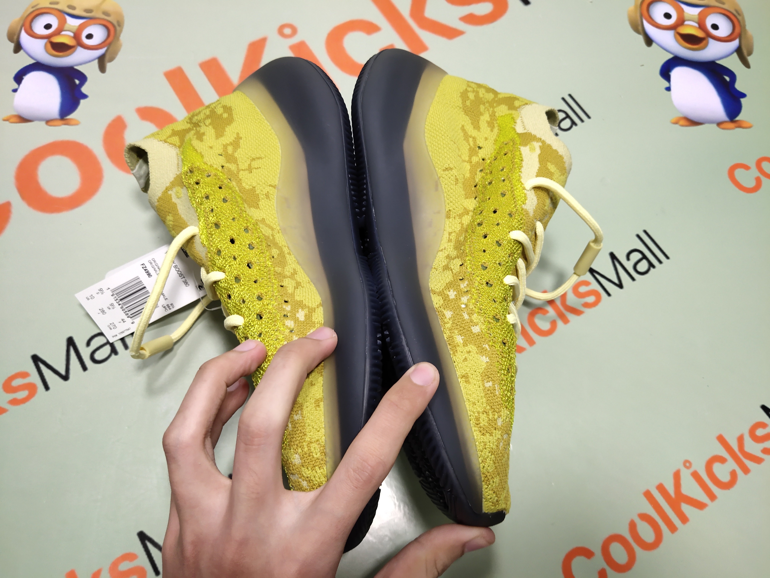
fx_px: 667
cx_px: 385
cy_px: 289
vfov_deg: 46.8
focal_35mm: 30
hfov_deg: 60.0
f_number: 1.79
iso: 102
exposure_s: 1/100
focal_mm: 4.35
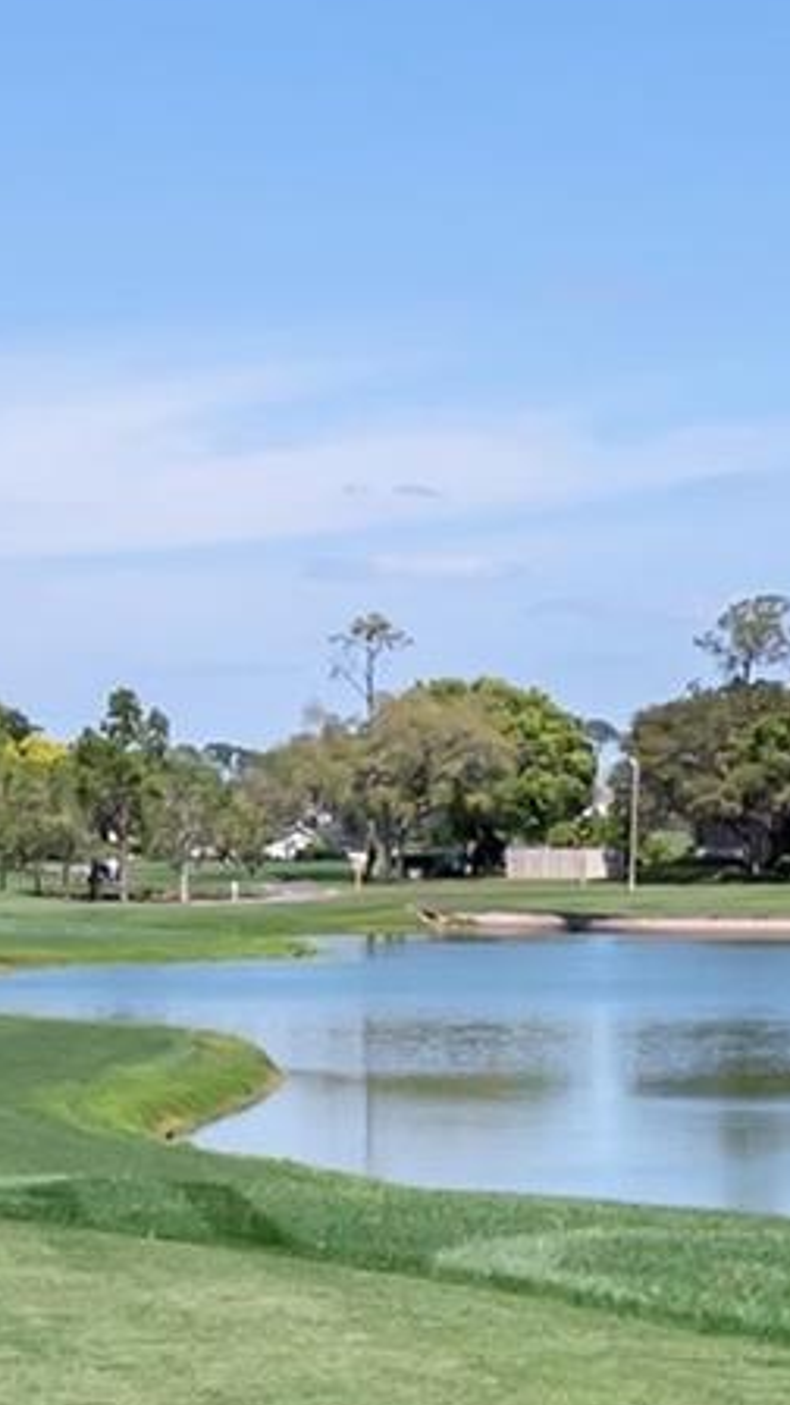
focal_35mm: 116
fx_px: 4320
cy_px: 1220
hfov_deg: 10.4
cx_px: 417
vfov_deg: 18.2
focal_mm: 21
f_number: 8
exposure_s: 1/1000
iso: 320
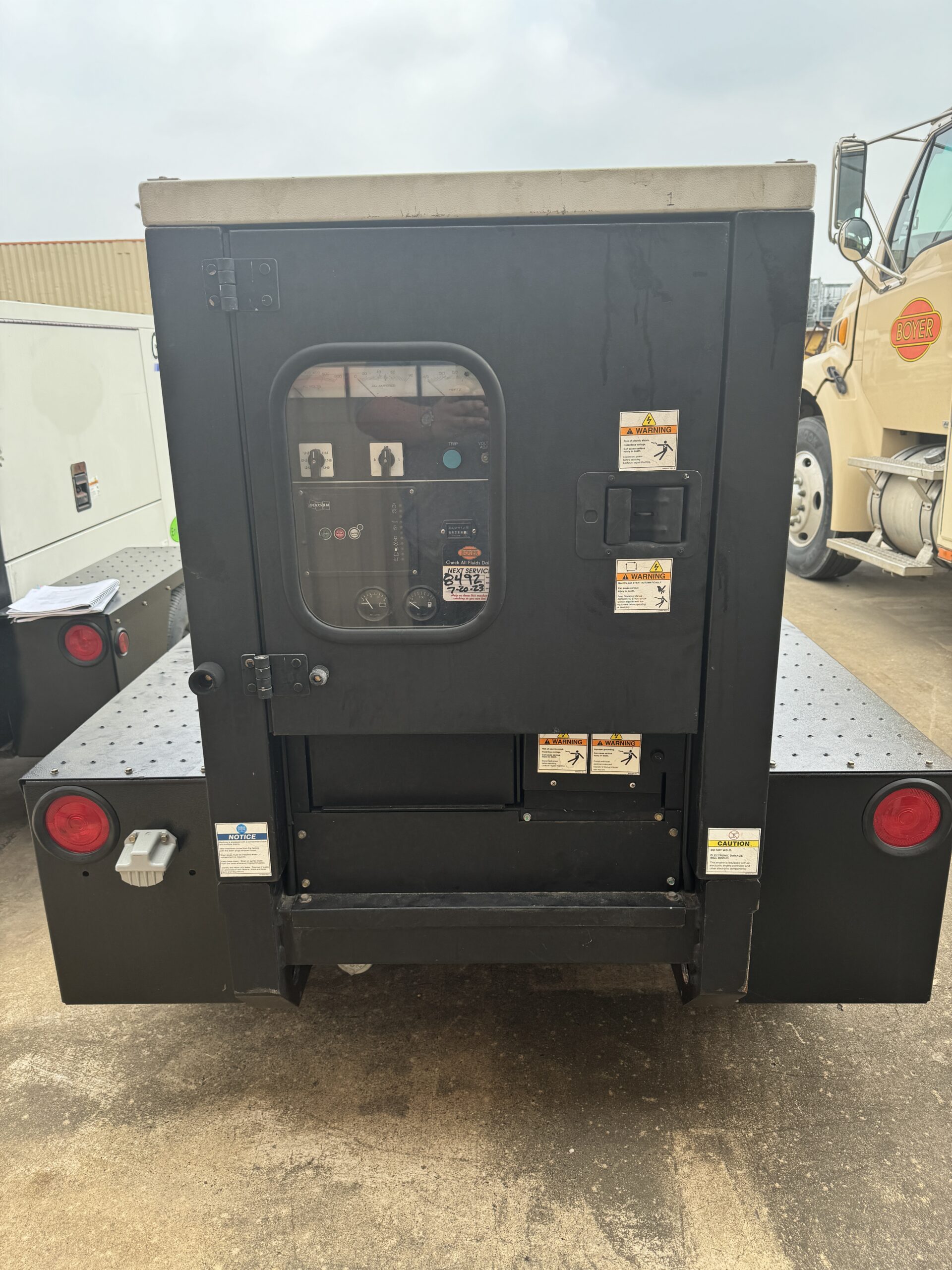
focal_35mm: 24
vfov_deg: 71.6
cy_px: 635
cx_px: 476
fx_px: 880
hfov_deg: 56.8
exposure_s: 1/802
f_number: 1.78
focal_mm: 6.76
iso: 80
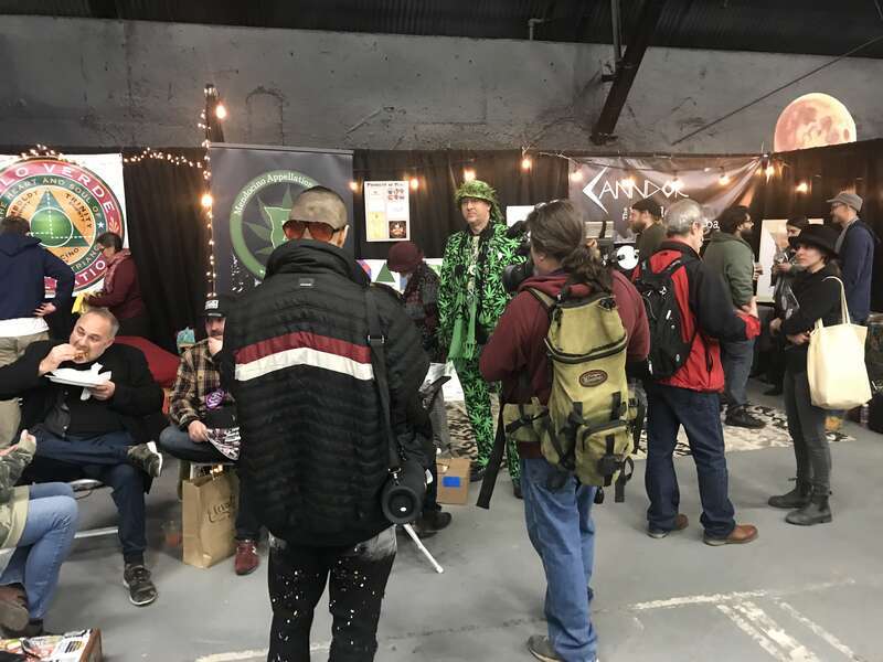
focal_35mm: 28
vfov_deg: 49.7
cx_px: 442
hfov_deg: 63.4
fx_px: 714
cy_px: 331
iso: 100
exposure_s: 1/11
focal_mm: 3.99
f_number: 1.8
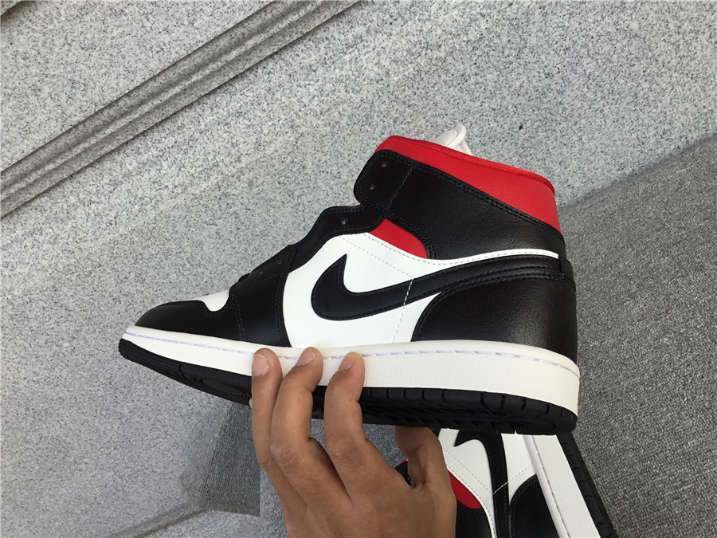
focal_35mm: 31
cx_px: 358
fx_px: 642
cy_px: 269
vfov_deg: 45.4
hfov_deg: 58.4
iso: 25
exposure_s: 1/550
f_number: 2.4
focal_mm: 3.3
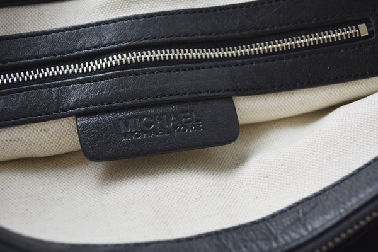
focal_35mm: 54
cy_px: 126
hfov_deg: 36.9
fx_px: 567
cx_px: 189
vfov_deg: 25.1
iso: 280
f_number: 5.6
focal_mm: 36
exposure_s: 1/125
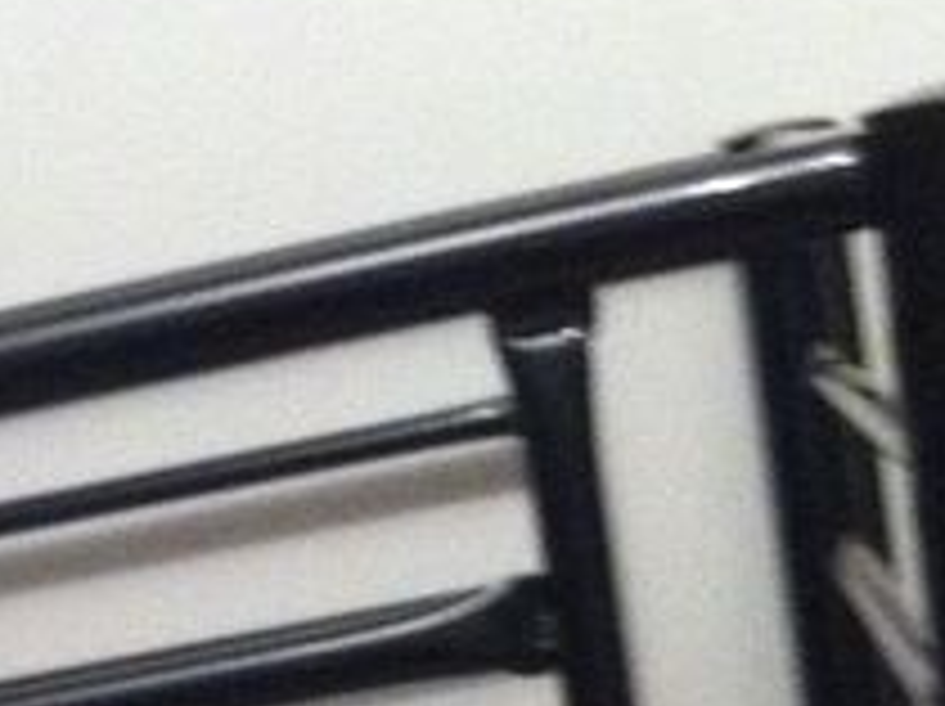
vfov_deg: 8.6
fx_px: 4554
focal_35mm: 167
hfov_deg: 11.2
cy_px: 1180
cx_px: -648
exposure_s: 1/15
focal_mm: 3.85
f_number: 2.8
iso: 640
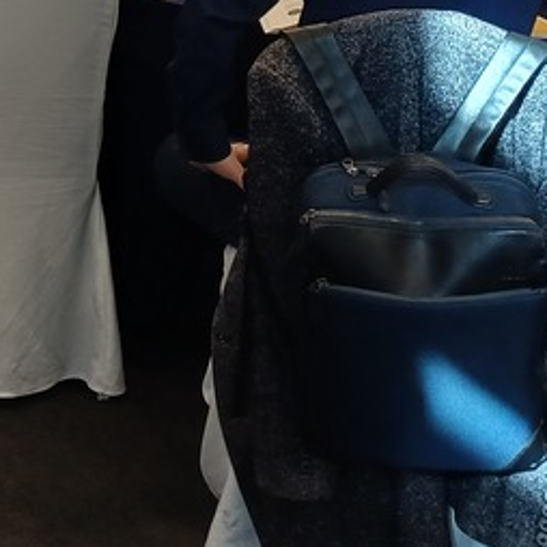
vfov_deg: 18.3
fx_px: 1555
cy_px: -205
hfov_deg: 19.1
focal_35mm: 87
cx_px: -71
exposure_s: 1/60
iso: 125
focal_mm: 4.65
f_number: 1.8
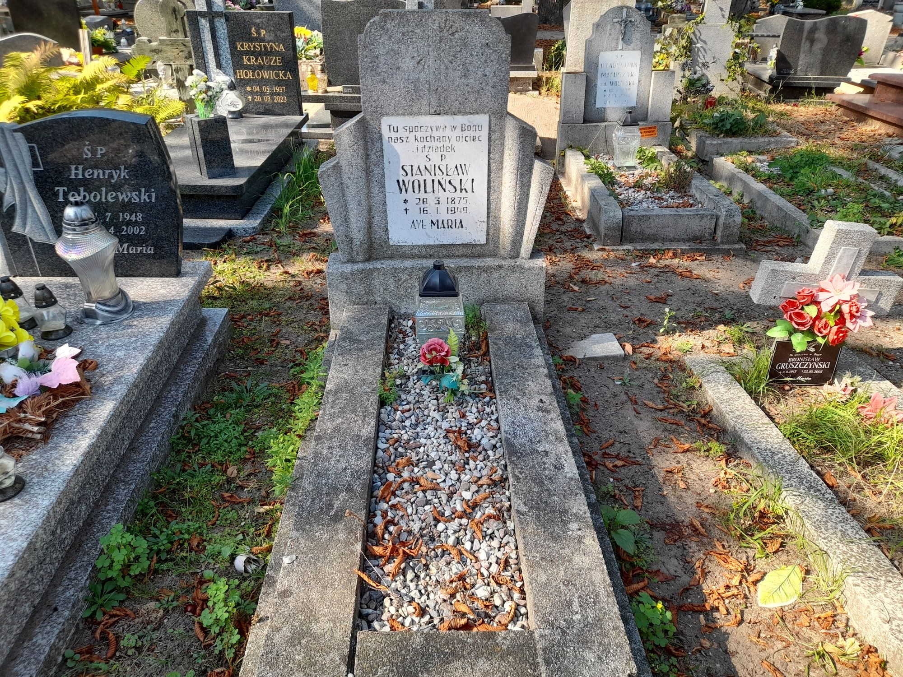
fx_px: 652
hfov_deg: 69.4
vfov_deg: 54.9
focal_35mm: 25
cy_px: 338
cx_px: 452
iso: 20
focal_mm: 4.6
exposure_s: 1/100
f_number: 2
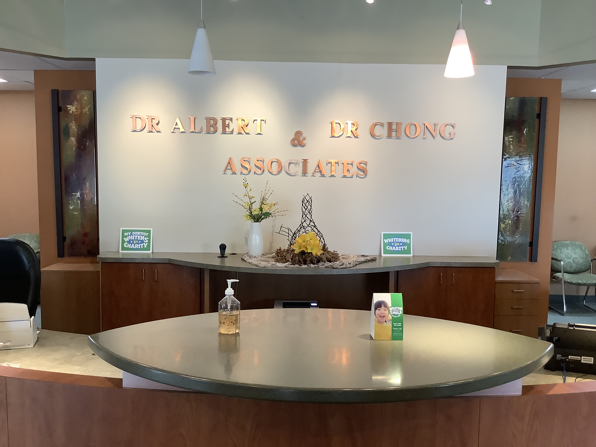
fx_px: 534
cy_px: 224
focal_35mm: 31
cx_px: 298
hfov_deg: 58.4
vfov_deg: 45.4
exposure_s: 1/60
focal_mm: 3.3
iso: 160
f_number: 2.4
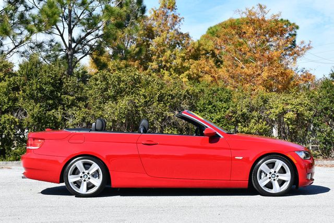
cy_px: 112
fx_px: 669
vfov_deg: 19.0
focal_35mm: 72
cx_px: 167
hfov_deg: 28.0
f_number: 8
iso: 110
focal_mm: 36
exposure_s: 1/250
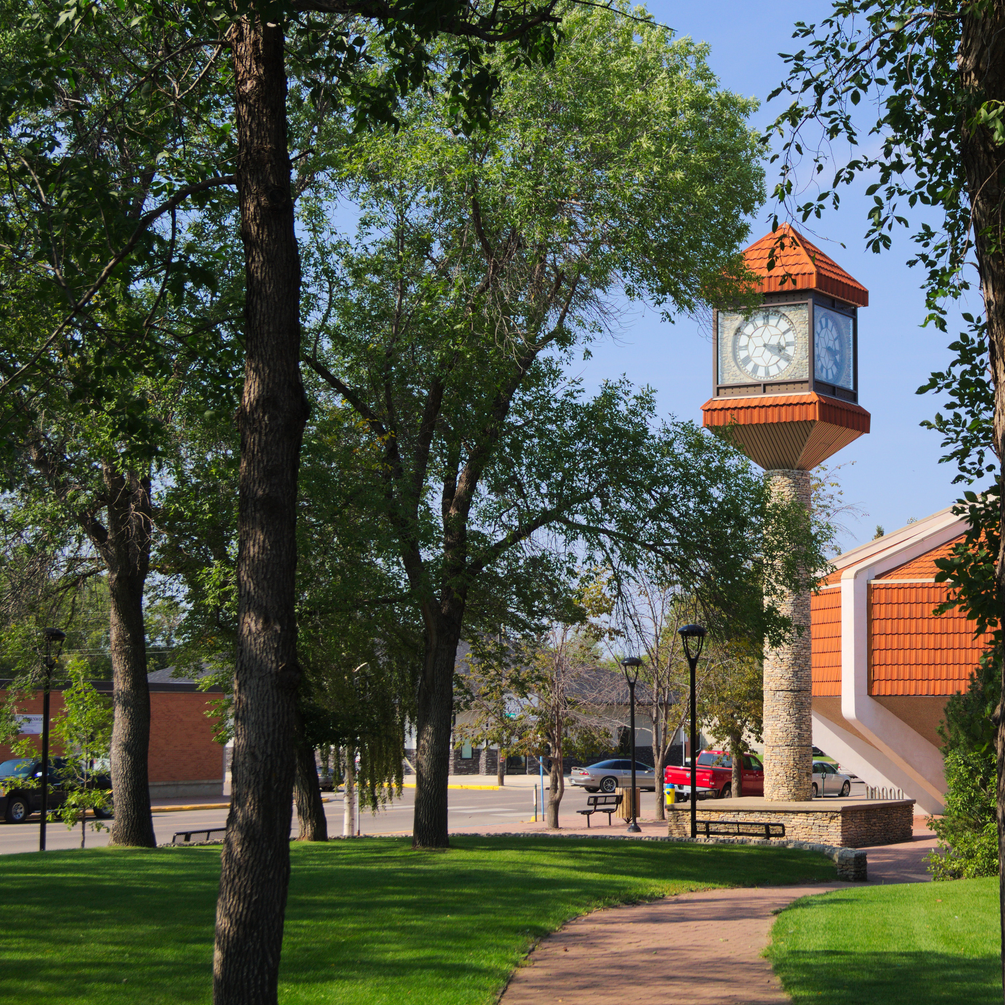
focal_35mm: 71
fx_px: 2332
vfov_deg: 24.3
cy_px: 520
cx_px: 772
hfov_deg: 24.0
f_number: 6.3
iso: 100
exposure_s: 1/320
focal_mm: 35
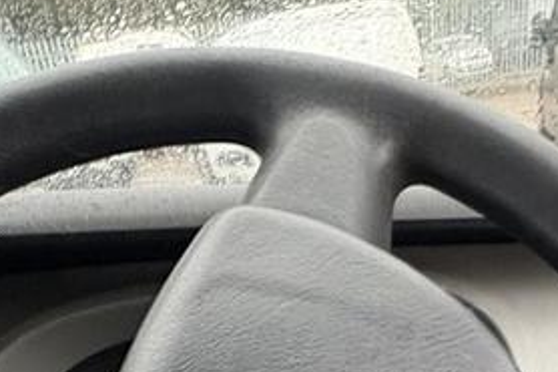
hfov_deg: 41.7
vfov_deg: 22.6
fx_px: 728
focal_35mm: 47
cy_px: 579
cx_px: 345
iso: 320
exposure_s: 1/60
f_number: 2.2
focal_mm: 2.22
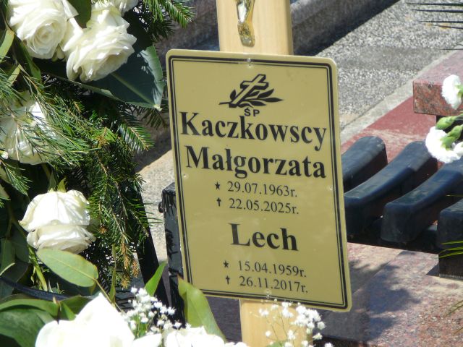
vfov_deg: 9.2
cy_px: 174
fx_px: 2153
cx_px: 232
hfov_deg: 12.3
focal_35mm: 161
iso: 80
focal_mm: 23.9
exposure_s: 1/640
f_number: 4
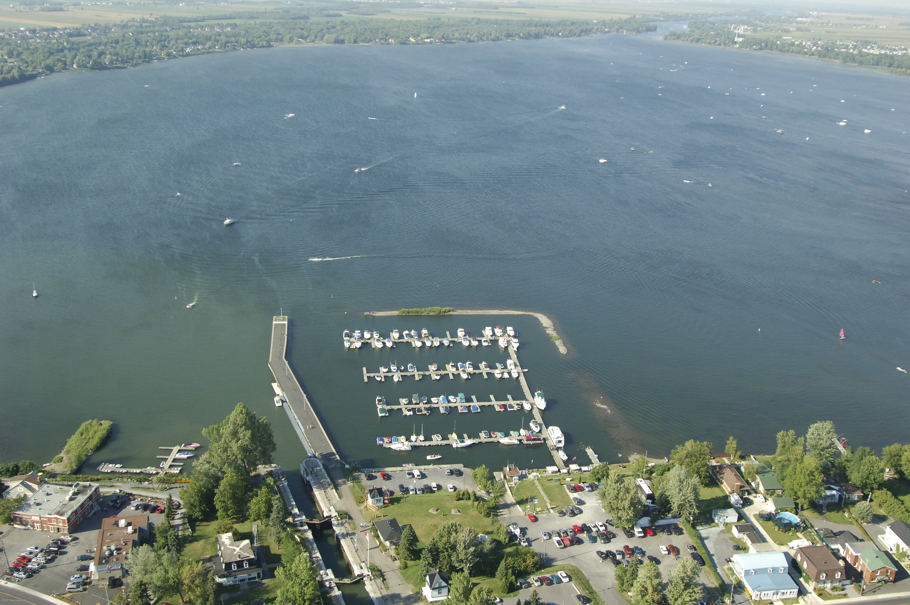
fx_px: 909
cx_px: 455
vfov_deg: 36.8
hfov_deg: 53.2
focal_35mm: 36
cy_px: 302
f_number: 5.6
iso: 400
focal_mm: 24
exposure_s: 1/800
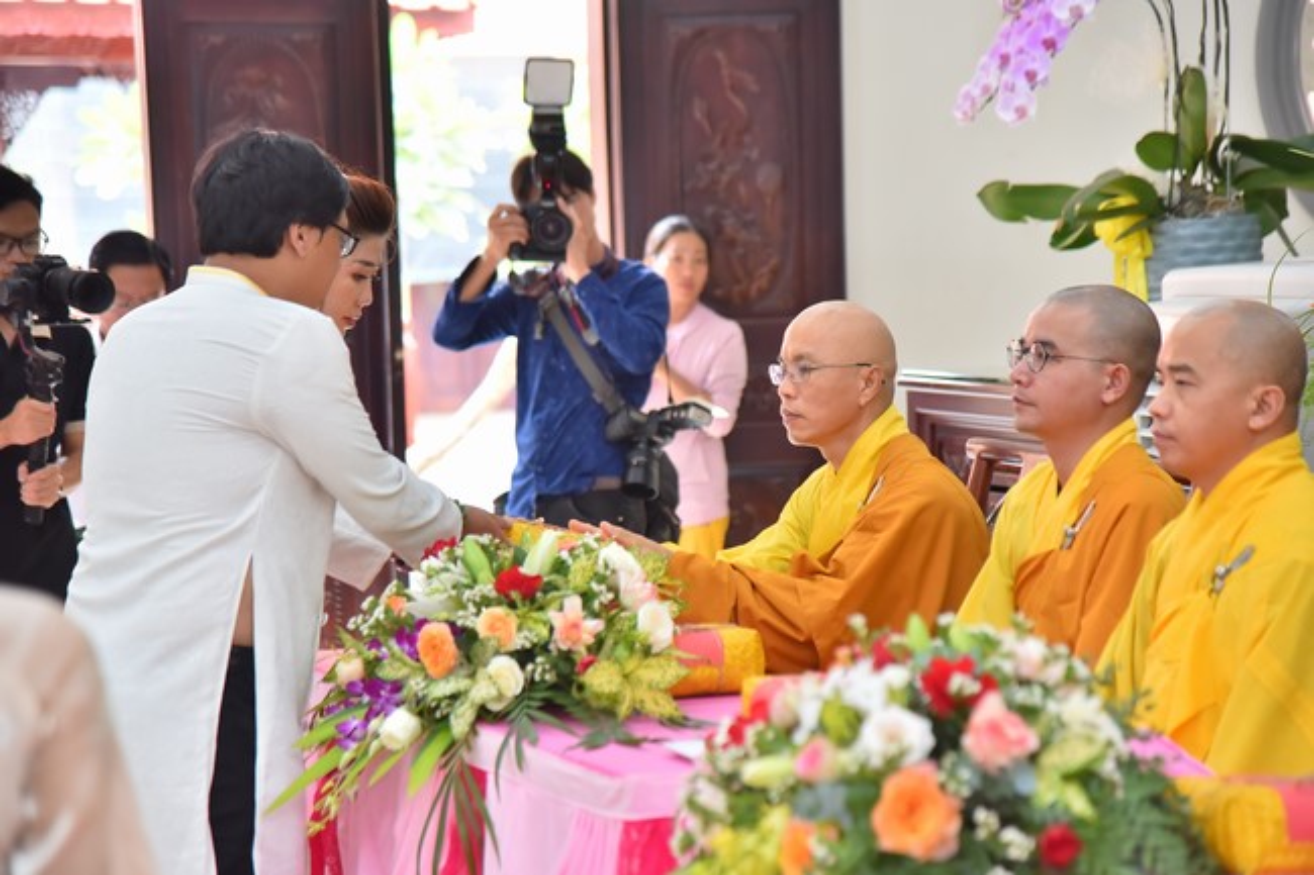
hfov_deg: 17.1
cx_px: 657
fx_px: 4379
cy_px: 438
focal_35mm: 120
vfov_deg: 11.4
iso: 1250
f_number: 4.5
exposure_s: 1/125
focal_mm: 120
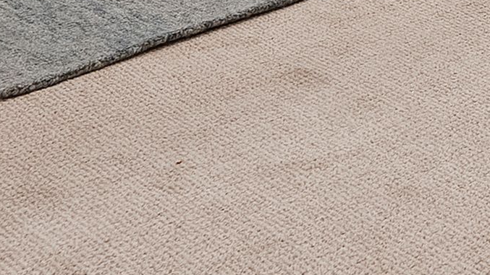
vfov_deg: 9.0
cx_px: 1111
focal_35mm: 105
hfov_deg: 14.7
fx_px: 1364
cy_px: -582
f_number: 8
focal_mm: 16
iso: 640
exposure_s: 1/8
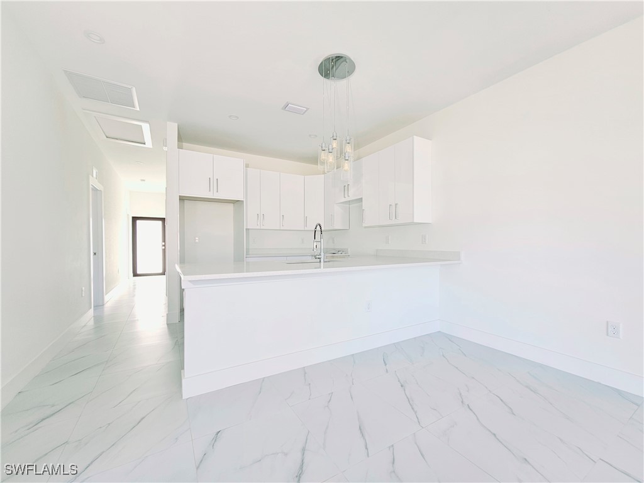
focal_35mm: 13
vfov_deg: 89.9
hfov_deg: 106.2
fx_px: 242
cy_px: 242
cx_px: 322
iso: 64
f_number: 2.2
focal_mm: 2.2
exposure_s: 1/60.2
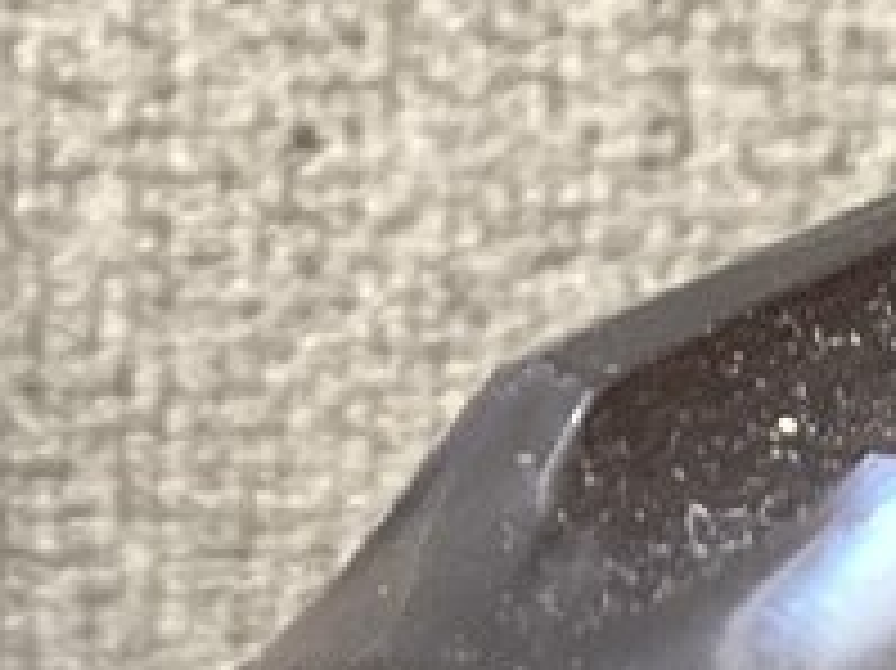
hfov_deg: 8.3
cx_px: -250
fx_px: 6105
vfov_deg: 5.9
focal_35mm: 236
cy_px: 1873
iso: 320
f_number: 2.4
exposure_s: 1/60
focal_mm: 3.3
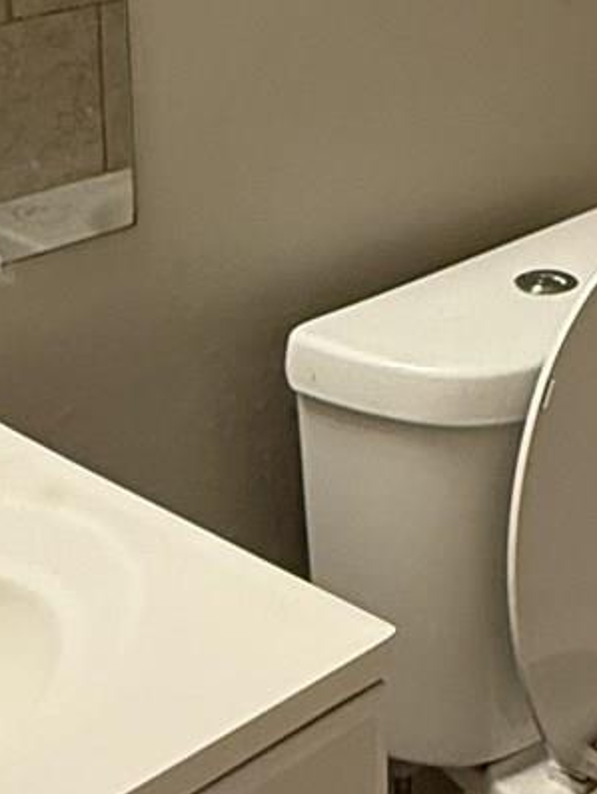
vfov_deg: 23.1
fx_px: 1861
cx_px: 875
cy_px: 0
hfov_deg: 16.7
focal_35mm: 81
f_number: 2.2
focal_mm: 2.22
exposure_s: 1/120
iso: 320
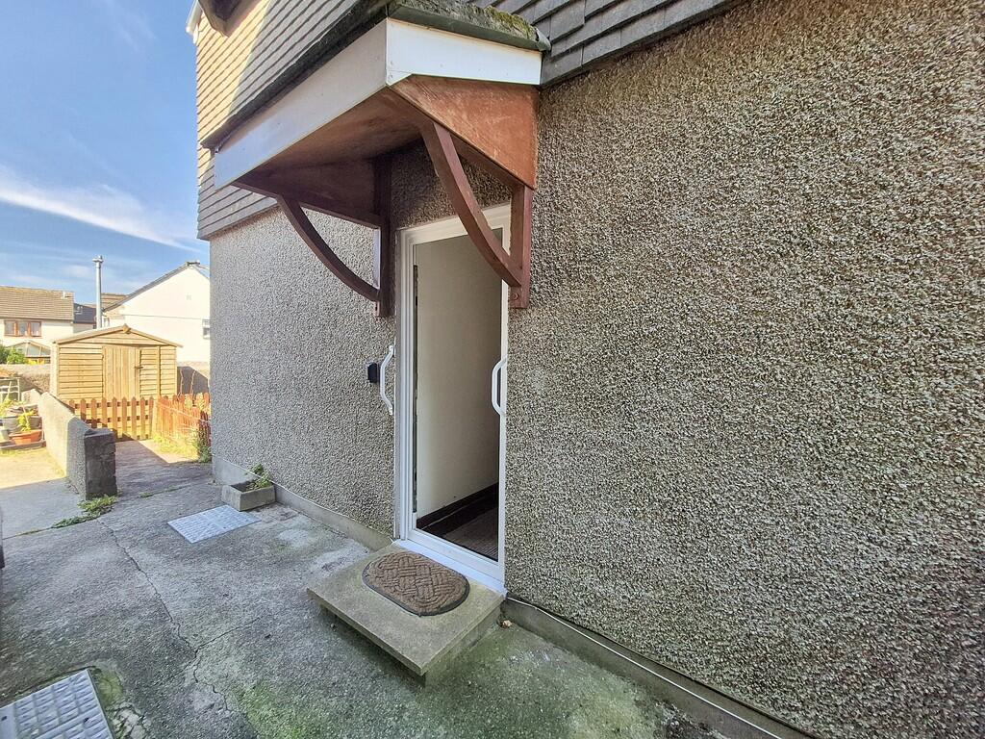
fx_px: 370
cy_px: 370
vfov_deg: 89.9
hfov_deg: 106.2
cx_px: 492
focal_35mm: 13
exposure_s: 1/290
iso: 50
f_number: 2.2
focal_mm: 1.7
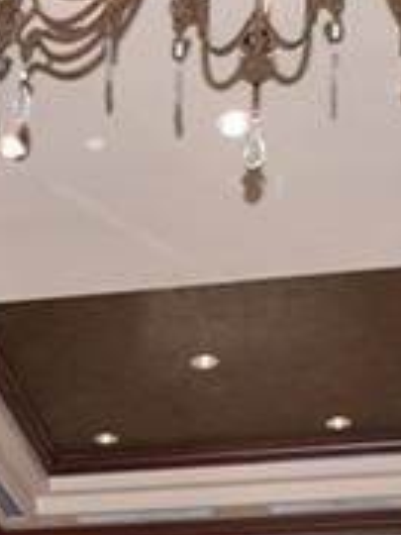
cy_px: 975
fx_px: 1267
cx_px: 6
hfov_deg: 17.6
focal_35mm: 82
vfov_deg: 18.4
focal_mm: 10
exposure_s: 1/125
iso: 720
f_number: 5.6
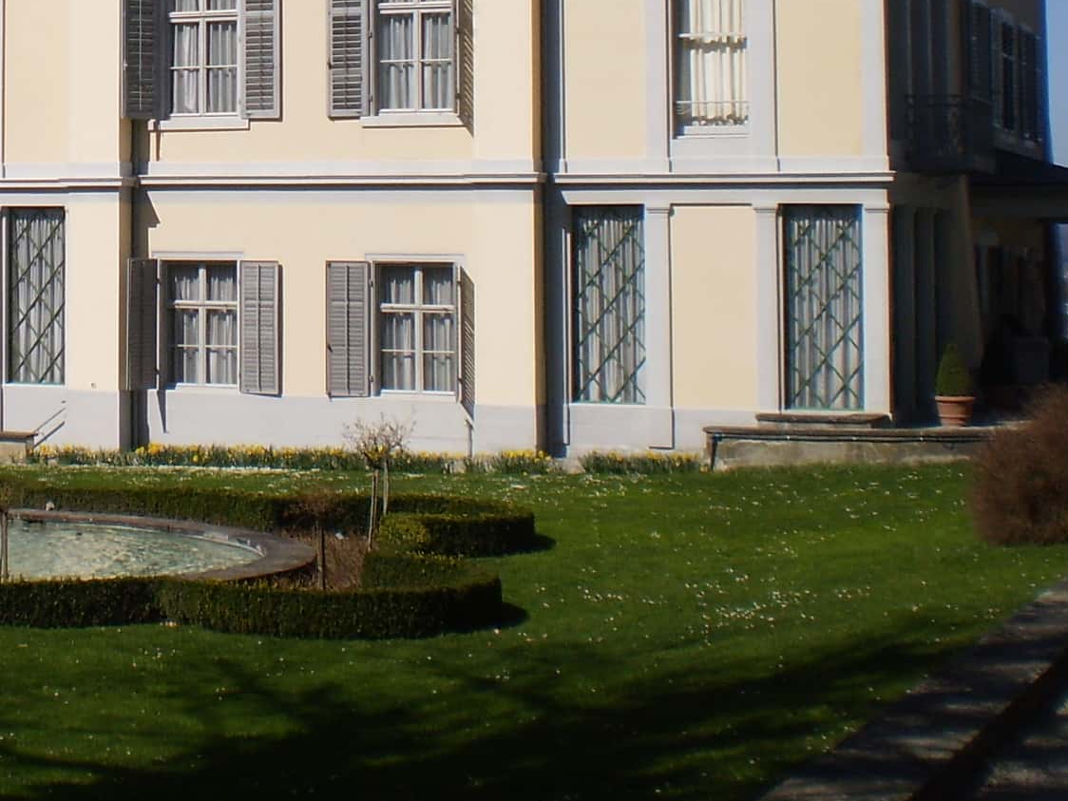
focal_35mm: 82
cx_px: -76
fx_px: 2530
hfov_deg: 22.6
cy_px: 10
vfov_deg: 17.6
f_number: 4.6
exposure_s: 1/1250
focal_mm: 6.3
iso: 64
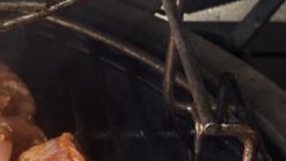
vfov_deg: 4.9
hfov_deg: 8.4
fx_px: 1873
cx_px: -208
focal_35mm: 247
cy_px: 129
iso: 20
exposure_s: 1/284
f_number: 2
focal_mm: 6
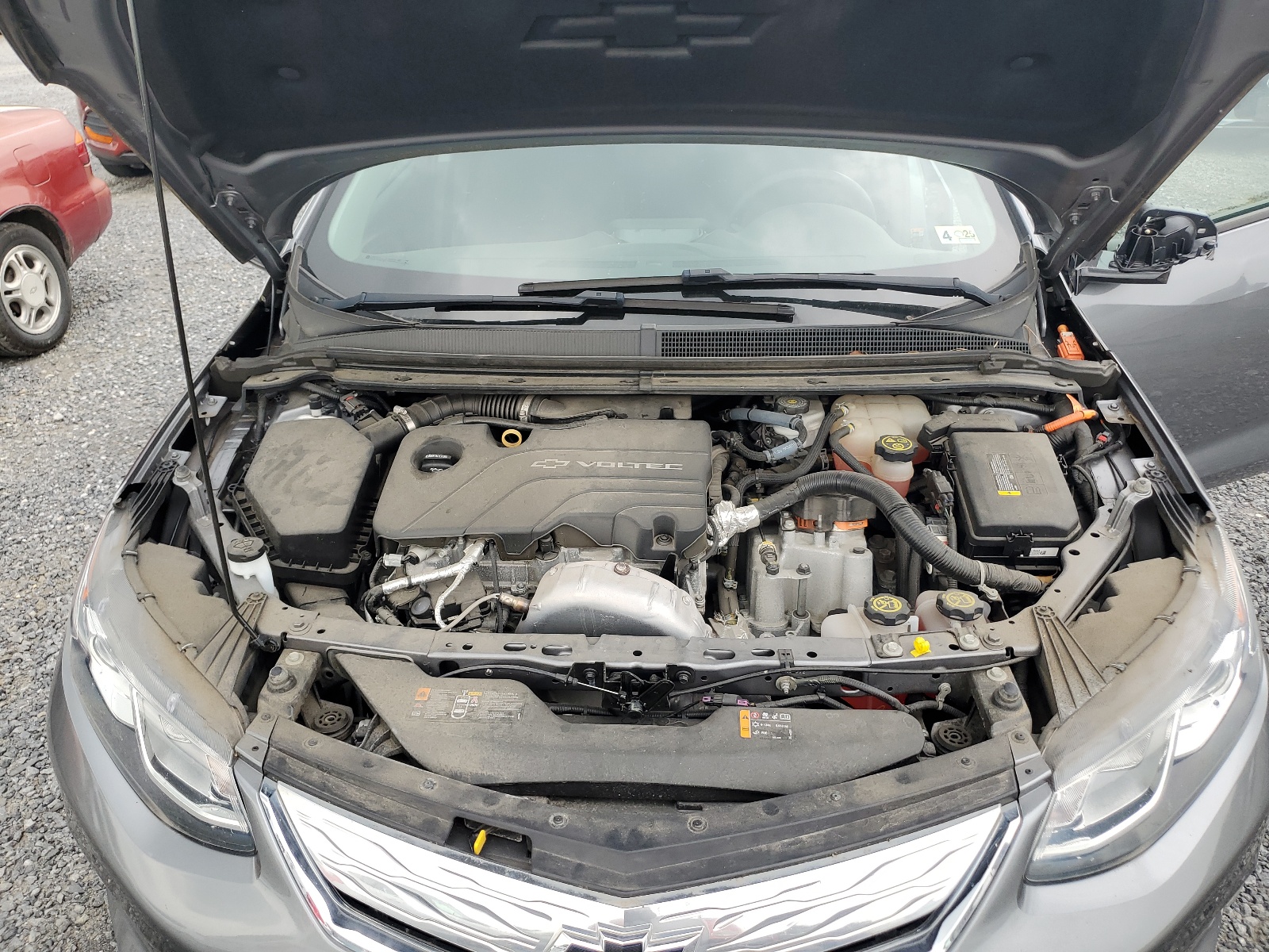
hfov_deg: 67.3
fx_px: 953
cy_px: 476
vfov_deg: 53.1
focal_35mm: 26
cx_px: 634
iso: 50
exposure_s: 1/400
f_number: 1.5
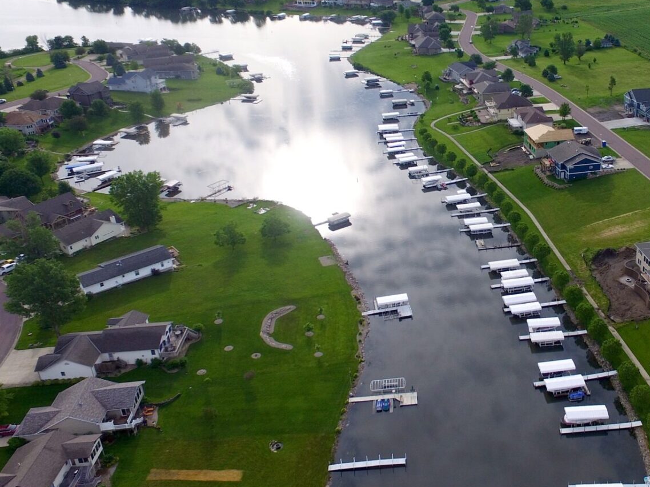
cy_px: 202
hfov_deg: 49.2
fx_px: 676
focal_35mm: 36
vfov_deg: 39.5
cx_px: 493
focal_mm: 3.61
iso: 100
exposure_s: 1/532
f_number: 2.8
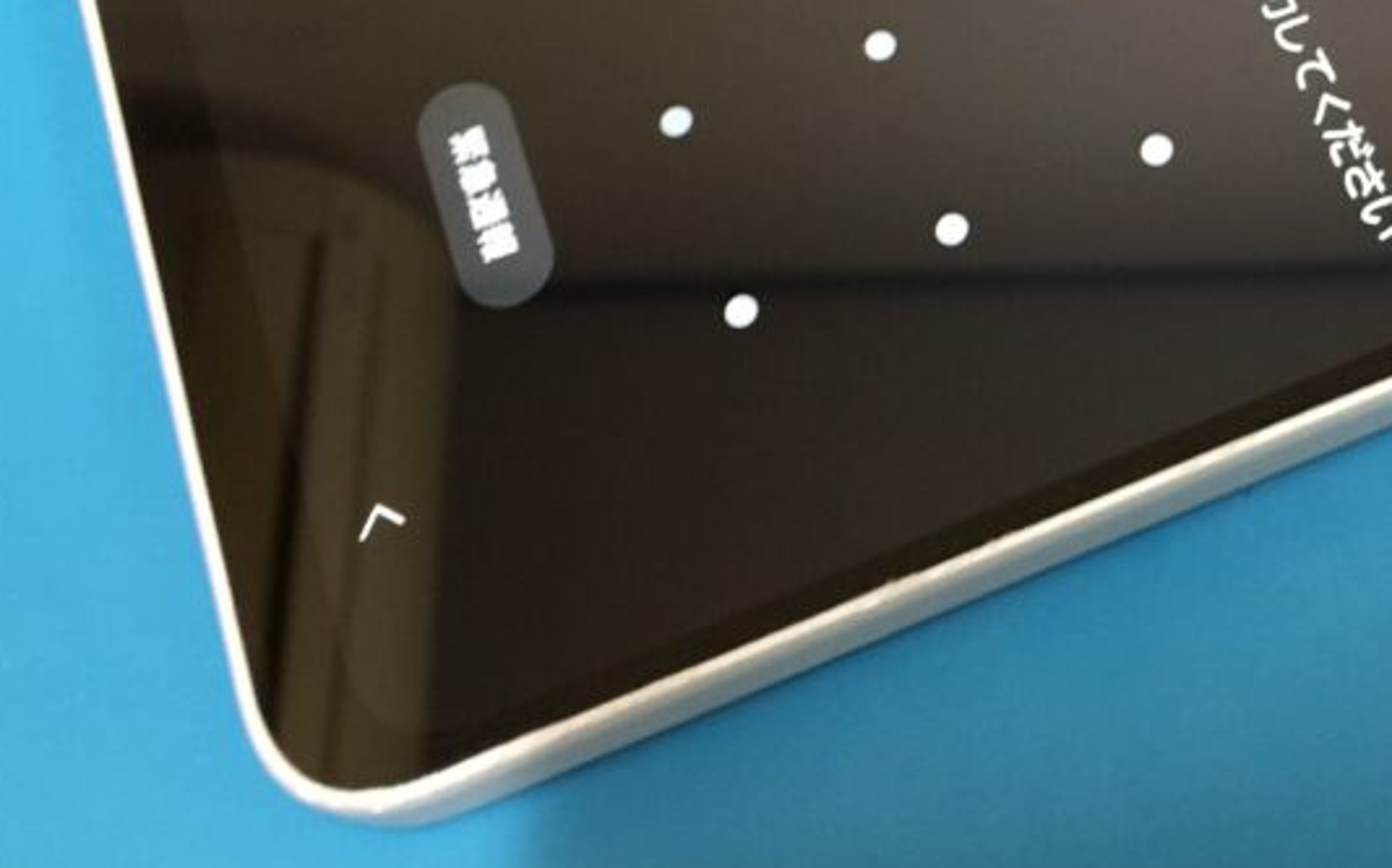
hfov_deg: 33.1
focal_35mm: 59
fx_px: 2237
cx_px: 1212
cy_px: 21
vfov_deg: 21.3
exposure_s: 1/15
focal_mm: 4.15
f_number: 2.2
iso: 100
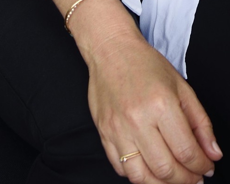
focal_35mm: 156
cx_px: 193
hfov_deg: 12.3
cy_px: -321
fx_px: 1062
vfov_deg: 8.6
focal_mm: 34
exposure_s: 1/160
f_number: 7.1
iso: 800
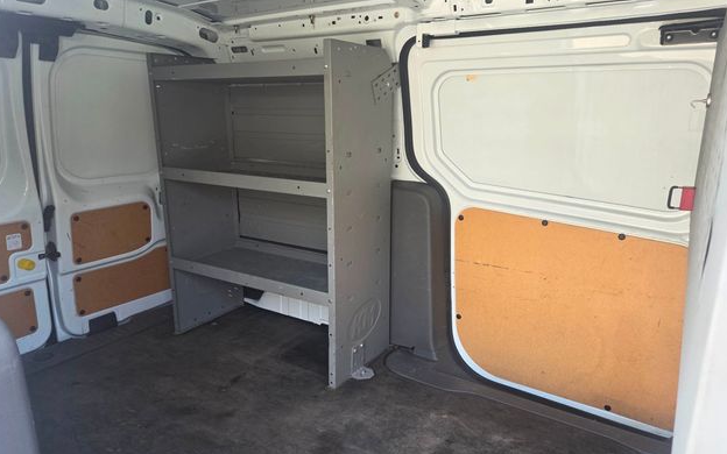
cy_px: 233
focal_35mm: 25
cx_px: 361
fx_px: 495
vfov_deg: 49.3
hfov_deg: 72.5
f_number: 1.8
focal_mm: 5.4
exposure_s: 1/180
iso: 160
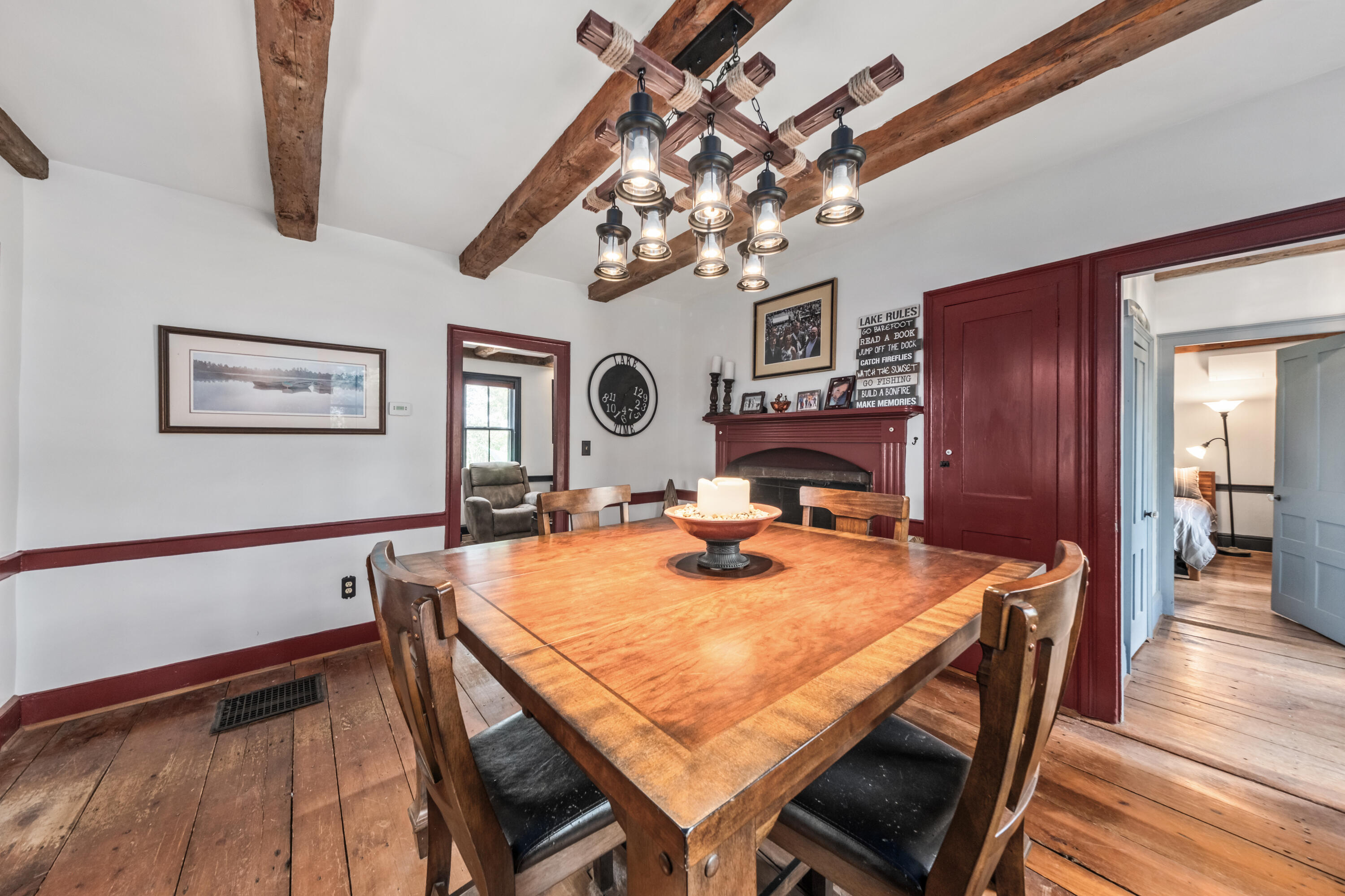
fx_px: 448
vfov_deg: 90.0
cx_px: 672
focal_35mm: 12
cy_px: 448
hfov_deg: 112.6
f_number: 8
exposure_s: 1/1.67
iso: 640
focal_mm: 8
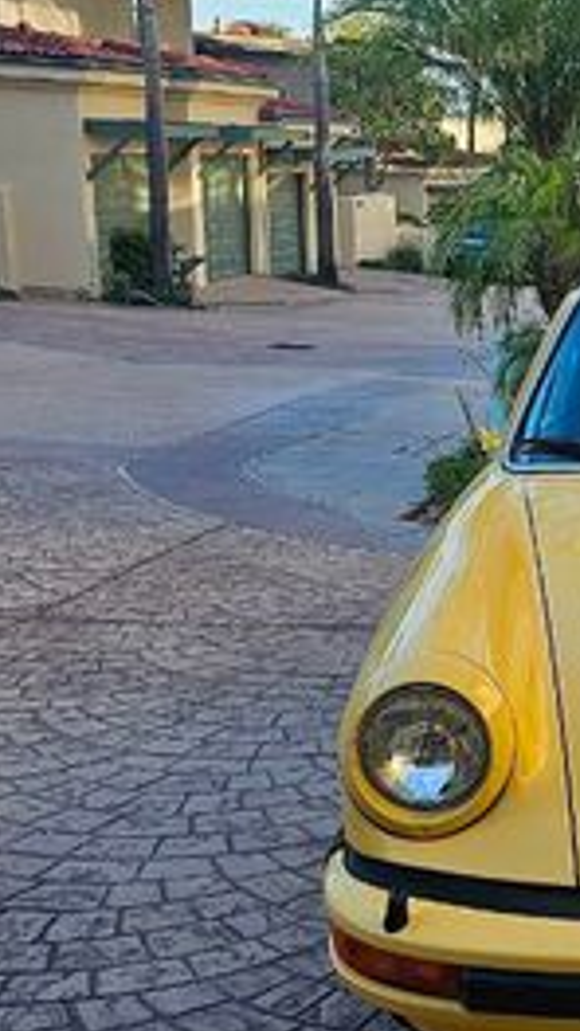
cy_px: 682
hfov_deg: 17.7
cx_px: 862
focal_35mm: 61
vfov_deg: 34.1
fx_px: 1667
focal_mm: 6.3
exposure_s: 1/238
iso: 16
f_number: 1.7
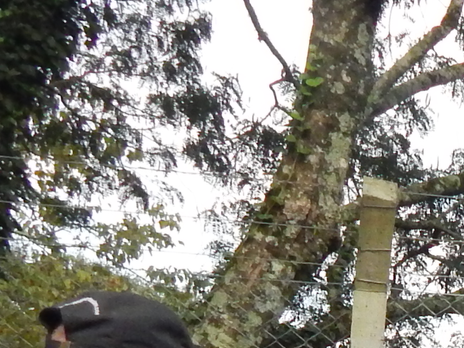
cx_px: 722
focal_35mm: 122
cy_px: 616
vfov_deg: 11.3
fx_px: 1636
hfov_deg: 14.9
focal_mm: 4
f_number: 3
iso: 400
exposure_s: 1/1250
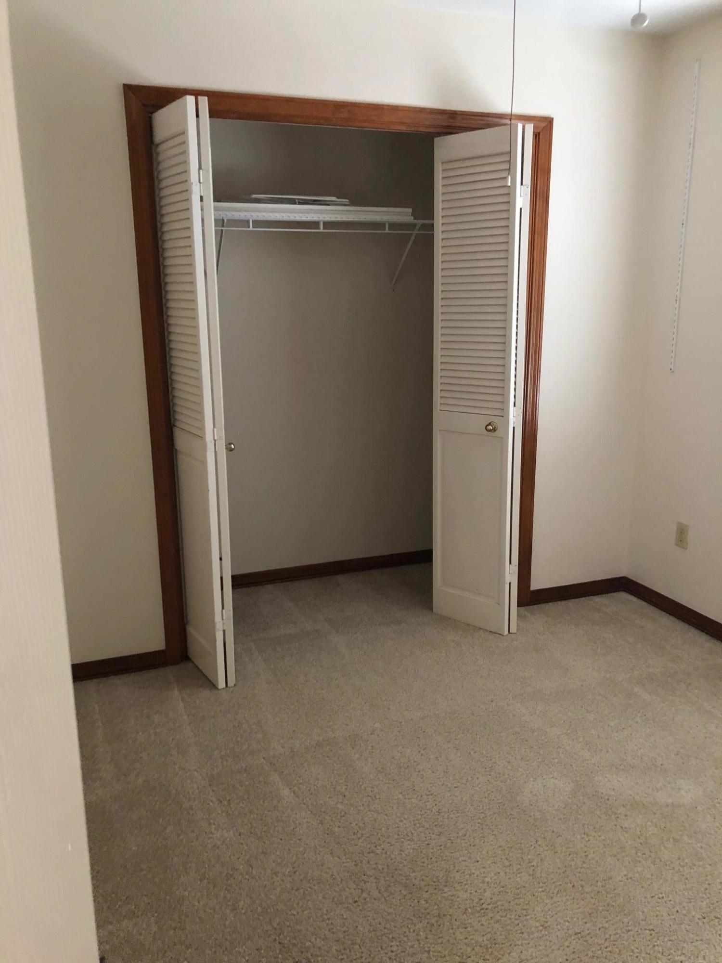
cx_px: 361
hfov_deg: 49.7
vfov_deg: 63.4
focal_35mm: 28
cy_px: 482
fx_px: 779
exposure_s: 1/7
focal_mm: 3.99
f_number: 1.8
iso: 100
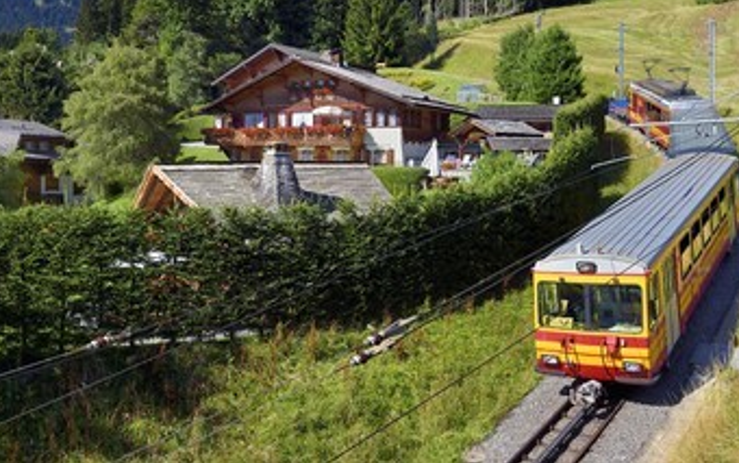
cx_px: 372
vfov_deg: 32.6
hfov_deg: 50.4
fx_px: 786
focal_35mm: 39
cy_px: 163
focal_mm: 31
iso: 200
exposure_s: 1/320
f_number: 10
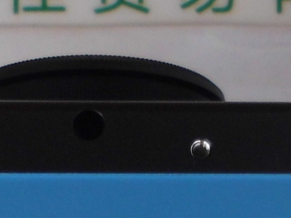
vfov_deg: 10.2
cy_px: 404
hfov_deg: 14.5
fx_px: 1143
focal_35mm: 136
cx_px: 180
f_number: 3.2
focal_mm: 4.6
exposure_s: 1/635
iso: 100
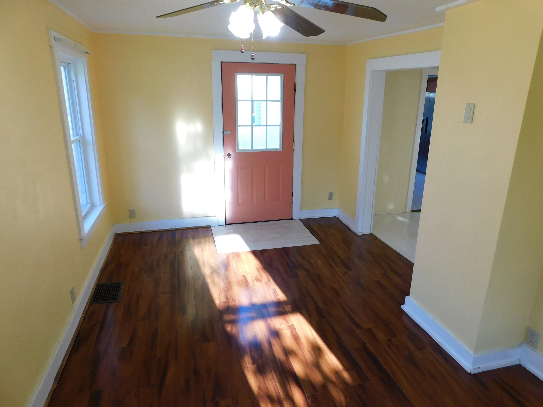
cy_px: 204
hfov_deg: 73.9
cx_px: 272
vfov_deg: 58.9
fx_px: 361
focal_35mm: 23
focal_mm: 4
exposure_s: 1/50
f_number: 3
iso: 125
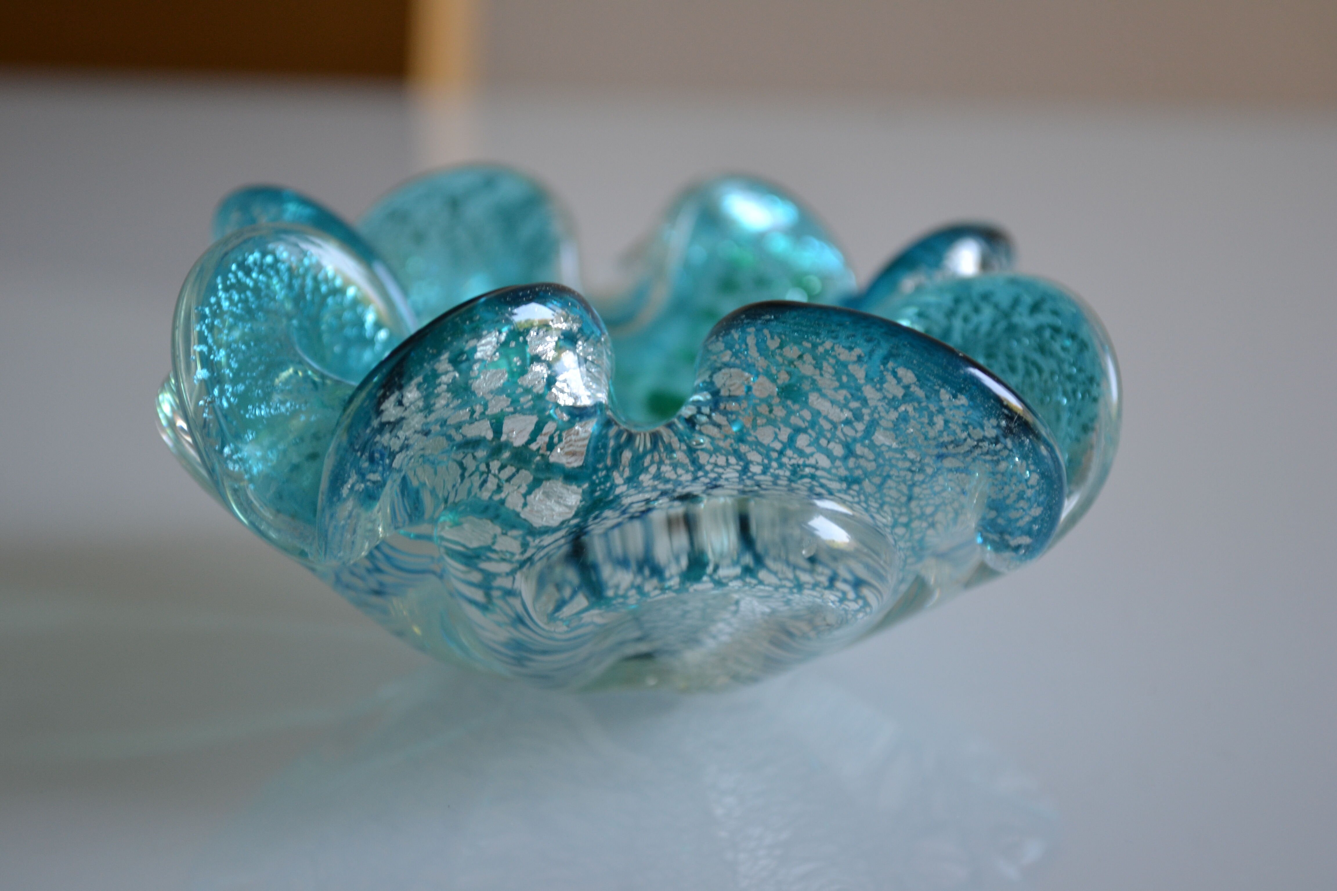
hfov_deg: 26.0
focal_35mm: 78
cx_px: 668
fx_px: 2897
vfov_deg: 17.5
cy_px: 446
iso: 400
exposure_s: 1/30
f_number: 5.6
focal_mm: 52
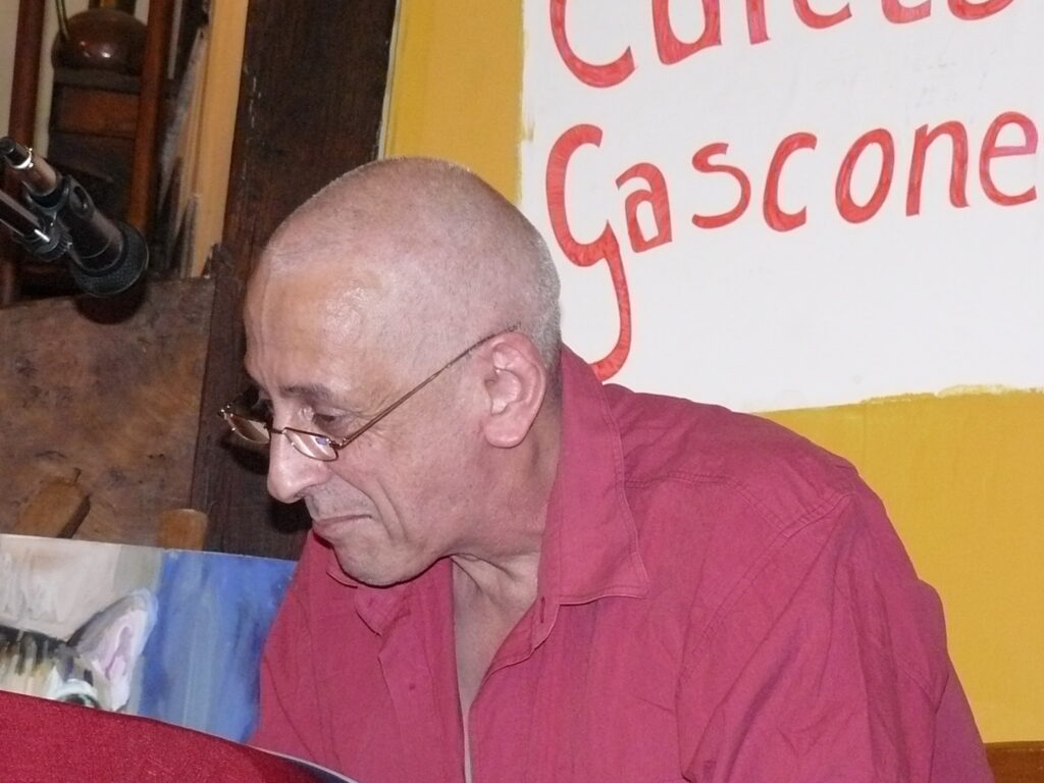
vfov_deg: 13.0
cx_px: 522
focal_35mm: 114
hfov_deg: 17.3
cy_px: 392
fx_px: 3438
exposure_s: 1/25
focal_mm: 12.6
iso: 400
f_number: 3.2
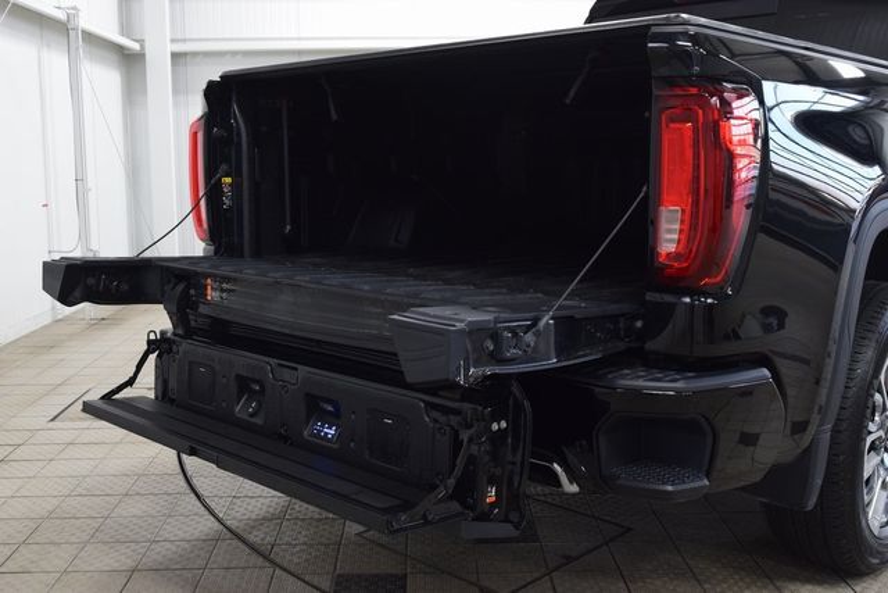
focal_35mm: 36
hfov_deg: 53.1
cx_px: 444
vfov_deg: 36.9
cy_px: 296
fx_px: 888
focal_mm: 24
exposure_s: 1/15
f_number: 6.3
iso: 720
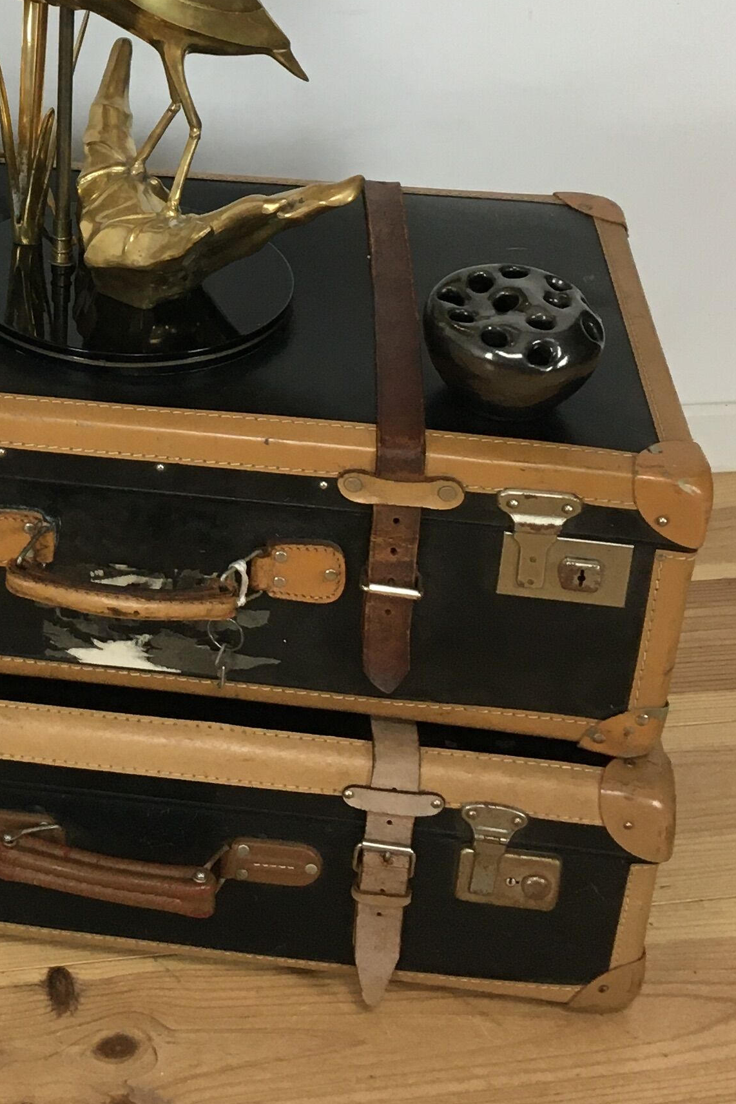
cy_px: 136
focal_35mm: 71
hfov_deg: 18.3
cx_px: -121
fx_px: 2177
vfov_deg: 27.5
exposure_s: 1/33
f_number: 2.2
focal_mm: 4.15
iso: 50
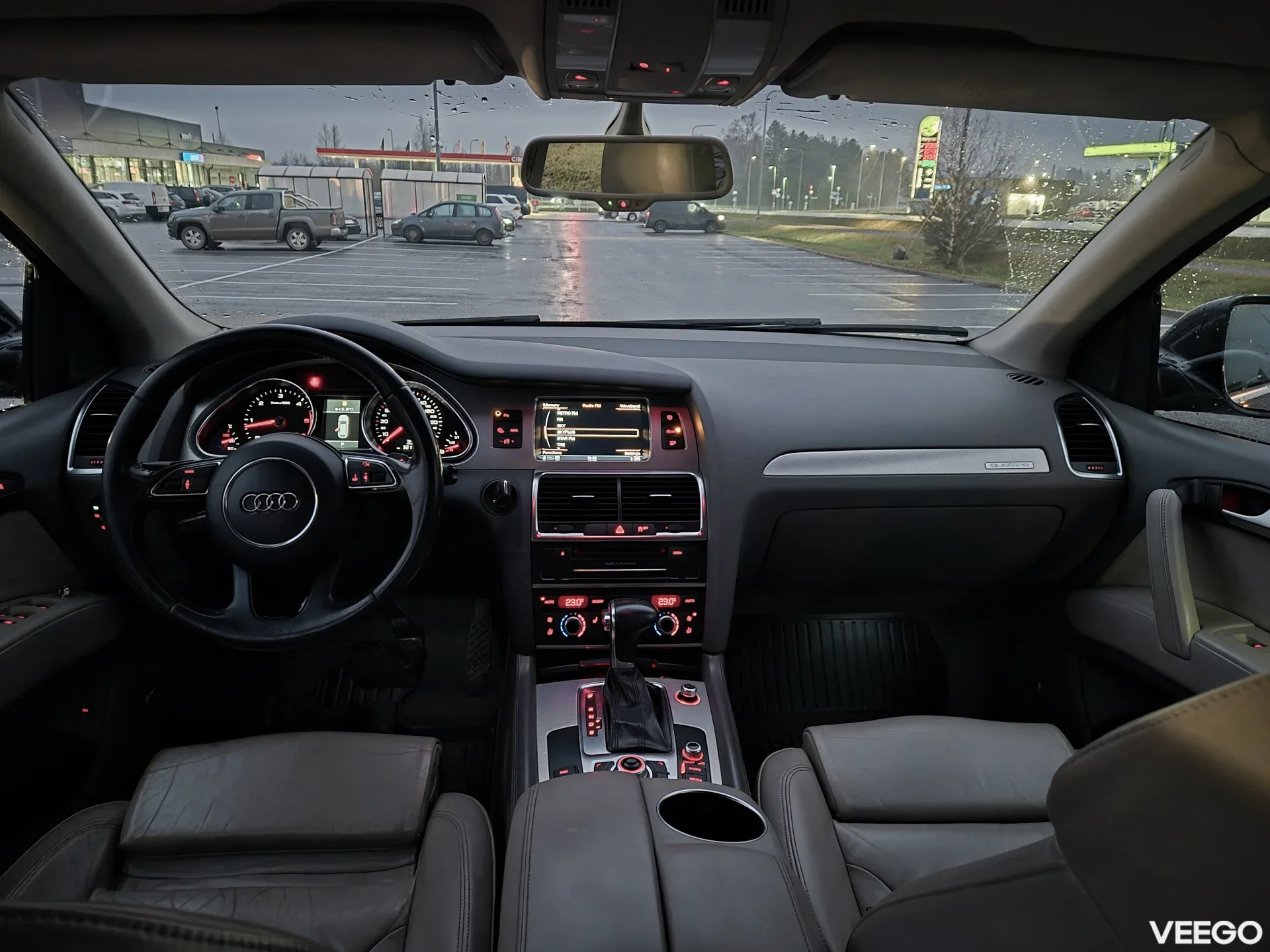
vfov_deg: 58.9
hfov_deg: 73.9
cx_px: 635
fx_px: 844
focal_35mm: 23
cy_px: 476
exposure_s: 1/20
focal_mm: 5.4
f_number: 1.8
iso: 2000
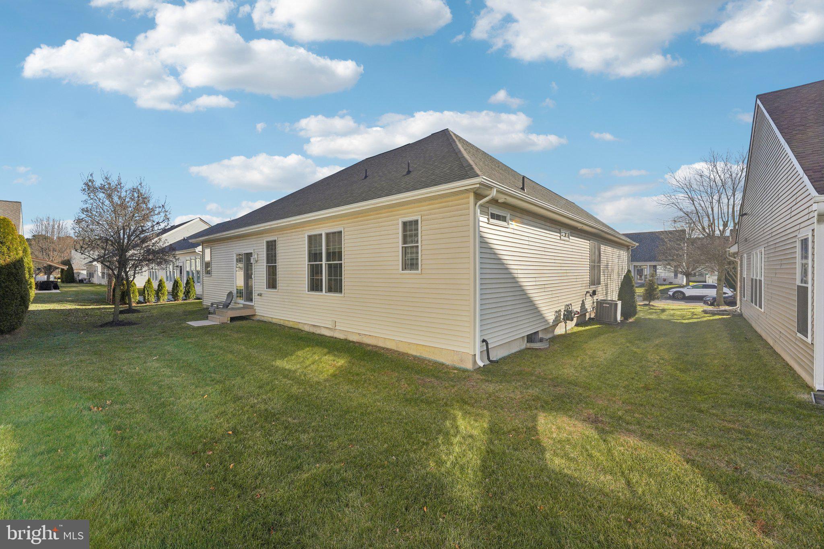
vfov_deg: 81.2
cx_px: 412
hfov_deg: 104.3
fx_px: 320
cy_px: 274
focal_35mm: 14
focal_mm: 14
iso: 500
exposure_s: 1/1600
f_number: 8
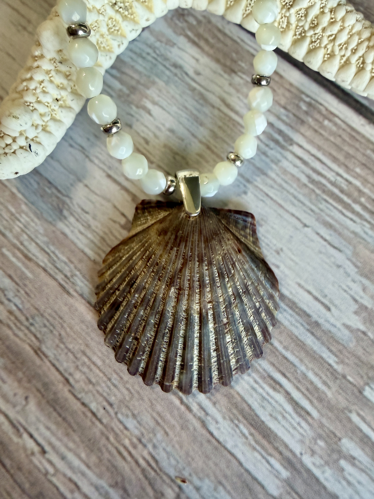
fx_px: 346
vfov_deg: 71.6
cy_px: 250
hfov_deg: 56.8
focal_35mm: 24
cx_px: 187
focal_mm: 2.22
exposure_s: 1/120
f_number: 2.2
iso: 250
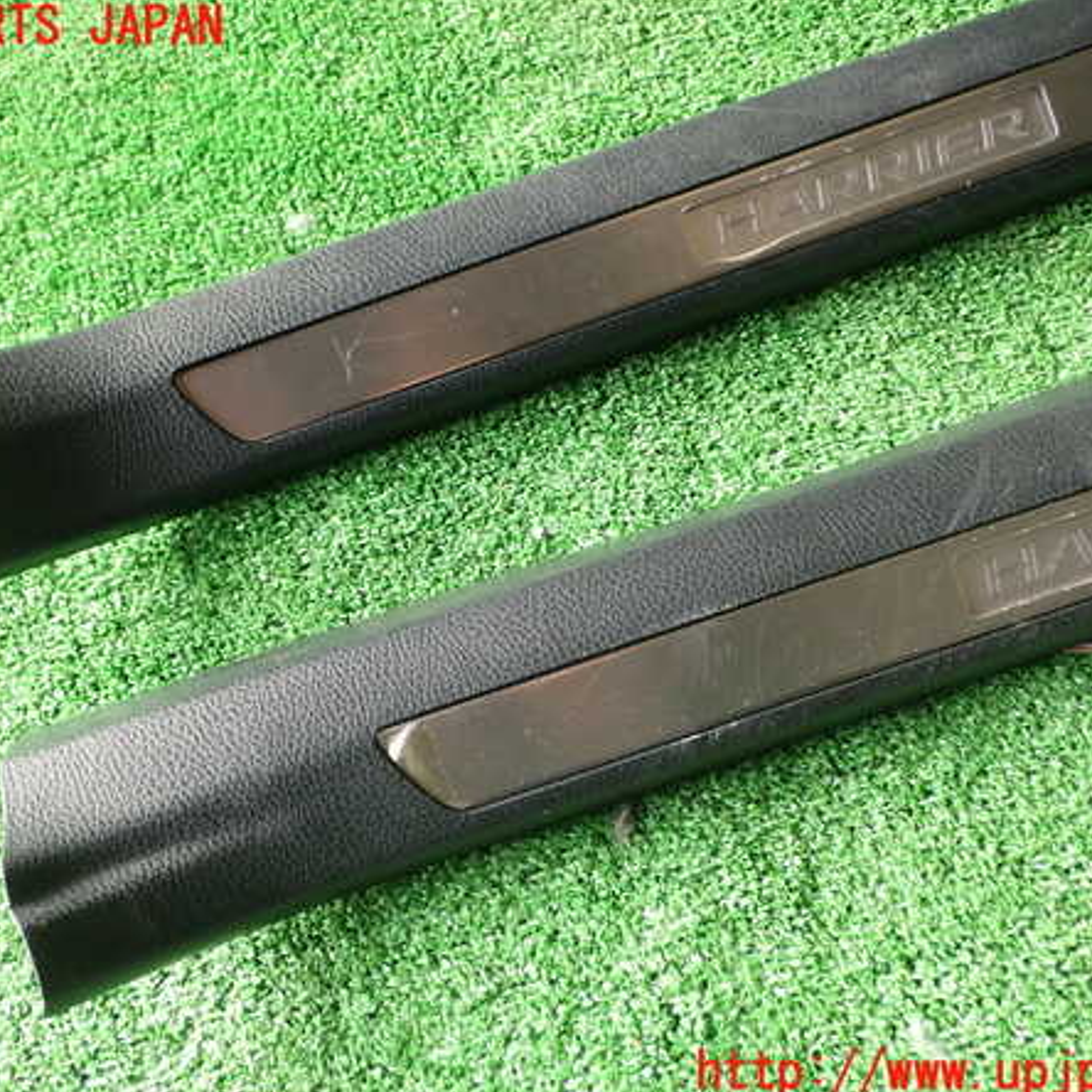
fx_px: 1535
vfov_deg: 39.2
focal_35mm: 43
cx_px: 514
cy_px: 551
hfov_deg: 39.2
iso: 200
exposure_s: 1/50
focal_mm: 6.37
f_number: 2.5
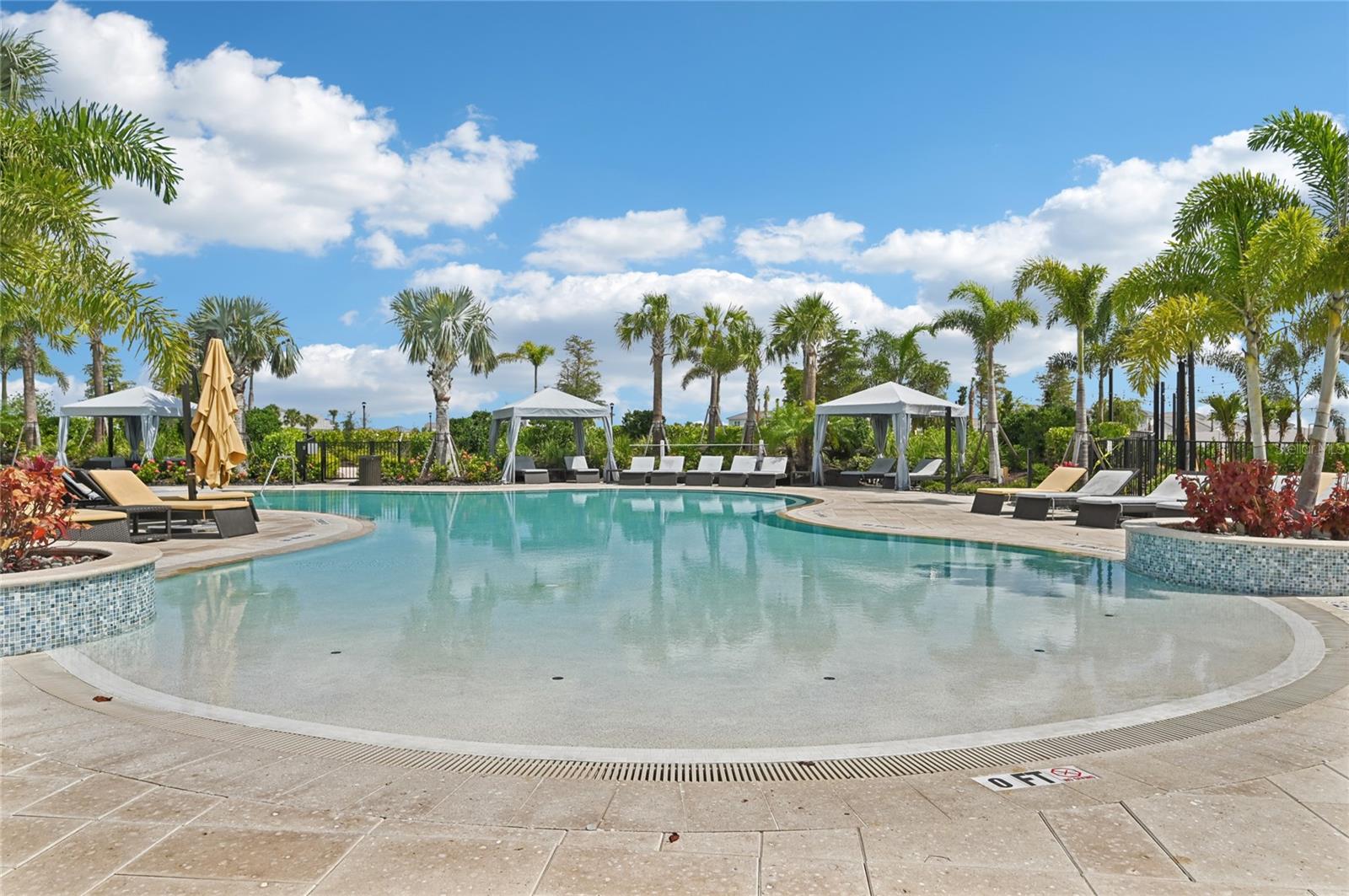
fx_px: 842
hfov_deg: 77.4
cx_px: 674
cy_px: 448
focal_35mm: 22
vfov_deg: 56.0
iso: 400
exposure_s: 1/4000
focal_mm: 22.5
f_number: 8
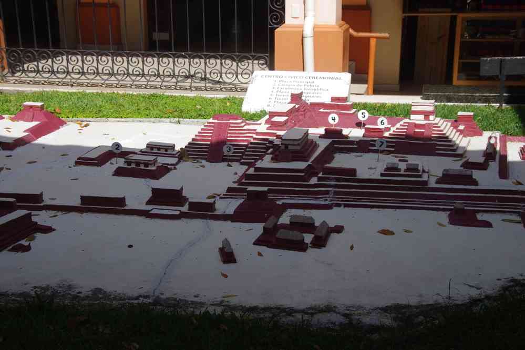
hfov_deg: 37.9
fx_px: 766
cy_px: 175
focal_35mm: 52
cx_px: 262
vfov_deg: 25.8
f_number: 11
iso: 200
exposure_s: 1/100
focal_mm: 35
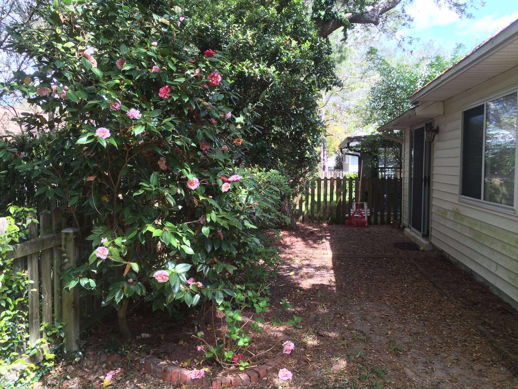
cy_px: 194
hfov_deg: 61.7
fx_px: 434
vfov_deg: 48.2
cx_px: 259
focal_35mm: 29
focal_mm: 4.15
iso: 32
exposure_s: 1/175
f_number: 2.2
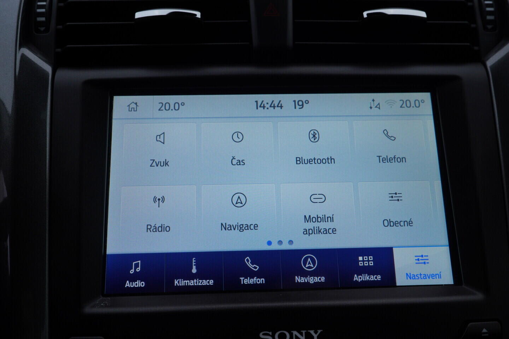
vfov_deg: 36.9
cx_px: 254
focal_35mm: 36
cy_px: 170
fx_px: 509
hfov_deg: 53.1
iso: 125
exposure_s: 1/160
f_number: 5.6
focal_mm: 24
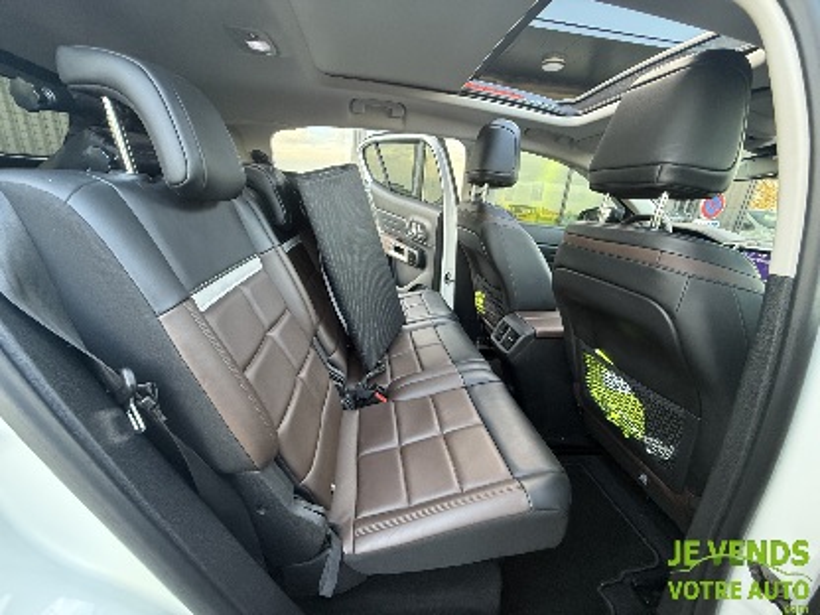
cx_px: 410
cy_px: 308
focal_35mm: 14
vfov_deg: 85.7
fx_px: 332
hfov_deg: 102.1
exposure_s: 1/60
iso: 500
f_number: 2.2
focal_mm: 2.22
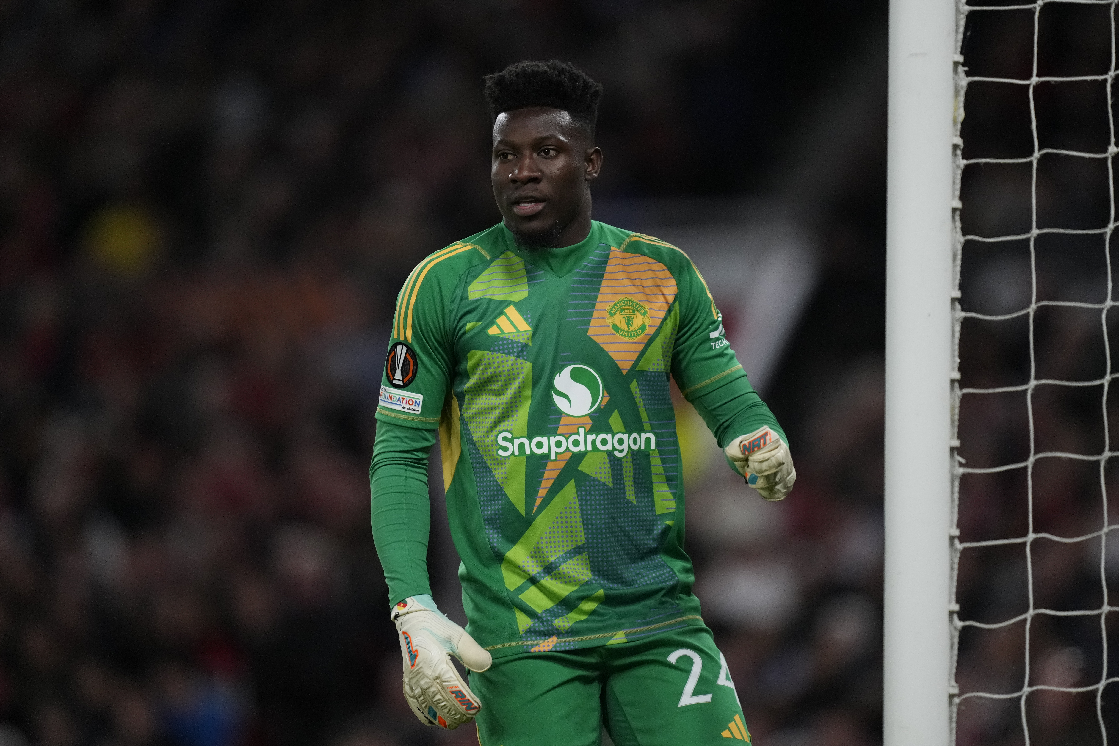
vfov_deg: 3.4
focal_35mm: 400
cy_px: 373
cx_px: 560
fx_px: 12432
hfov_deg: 5.2
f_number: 2.8
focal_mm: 400
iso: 3200
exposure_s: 1/3200
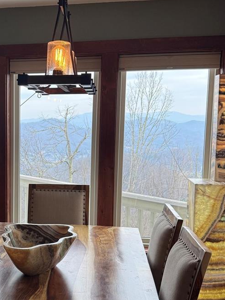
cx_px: 8
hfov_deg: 25.0
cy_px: 182
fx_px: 485
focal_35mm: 56
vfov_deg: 34.2
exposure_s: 1/476
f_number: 1.78
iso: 100
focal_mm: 6.76
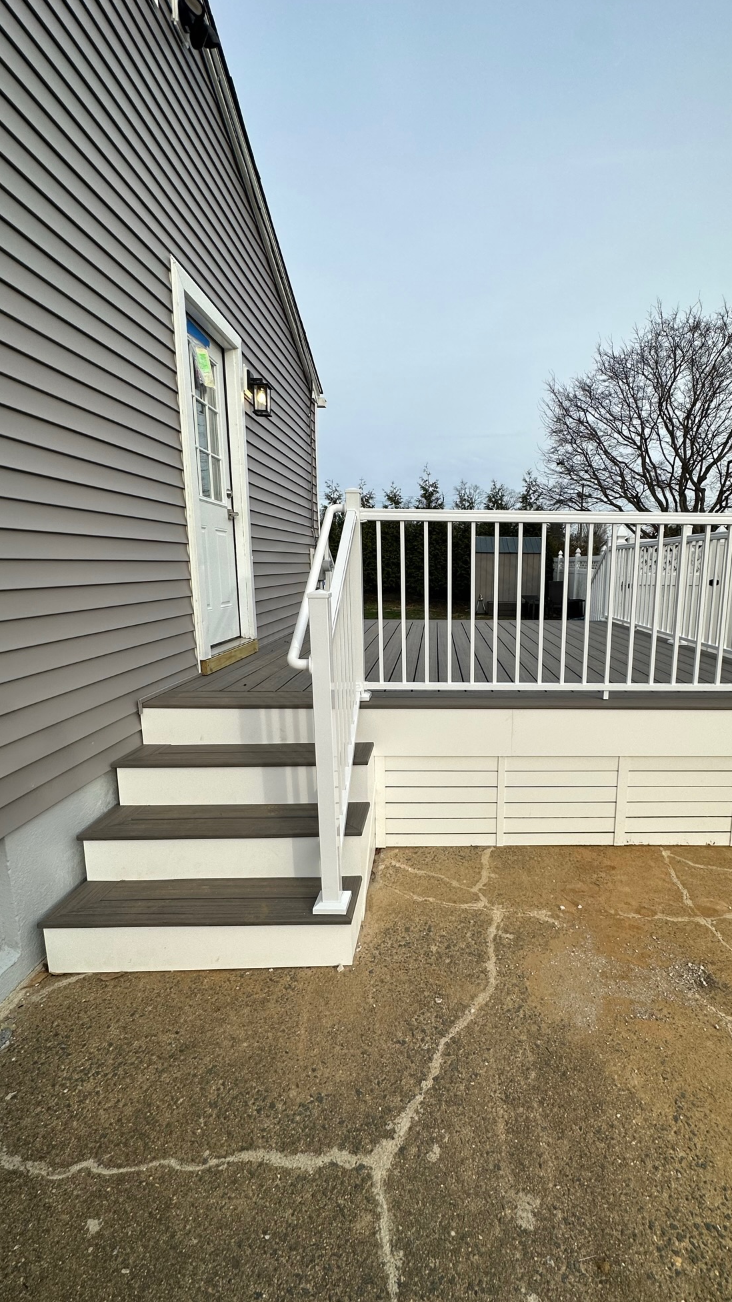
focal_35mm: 16
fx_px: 552
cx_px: 447
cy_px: 665
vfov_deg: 99.4
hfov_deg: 66.3
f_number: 2.2
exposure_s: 1/1072
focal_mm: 2.22
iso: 50
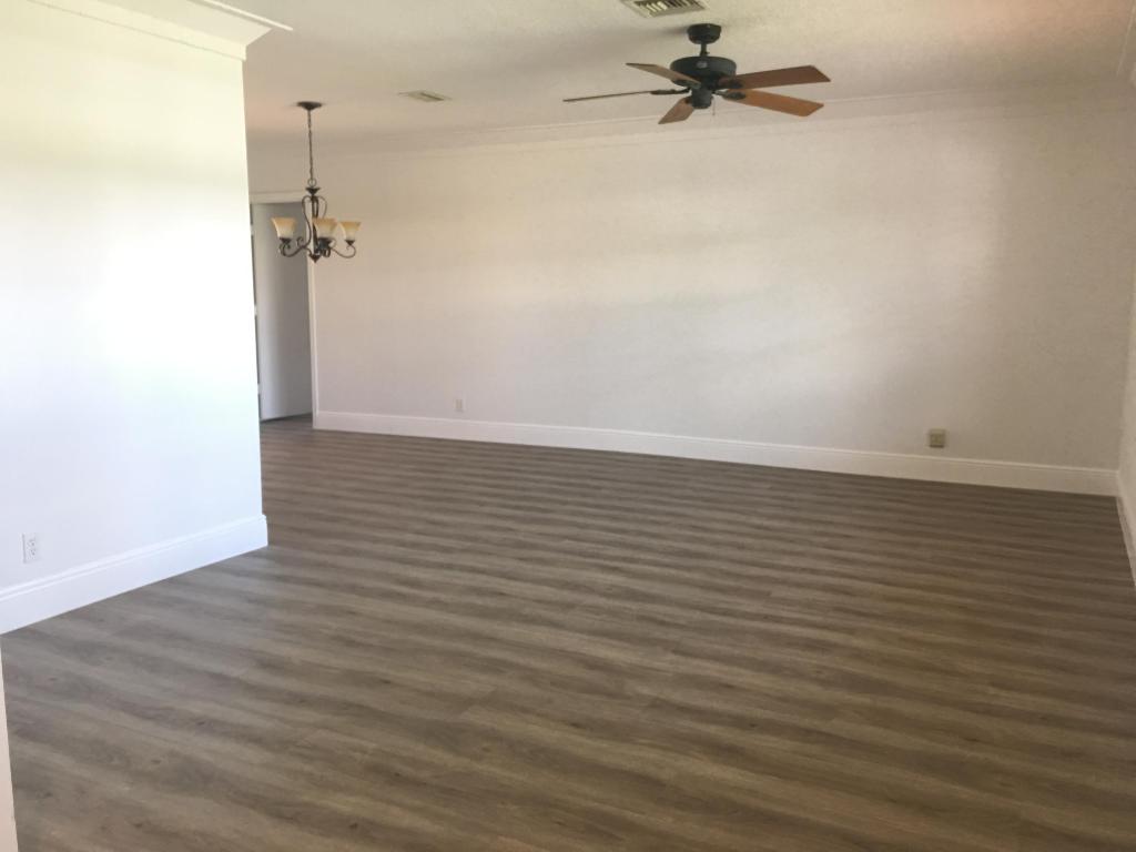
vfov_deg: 48.2
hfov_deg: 61.7
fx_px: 952
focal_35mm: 29
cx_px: 568
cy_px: 426
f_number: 2.2
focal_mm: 4.15
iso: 50
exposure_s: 1/15
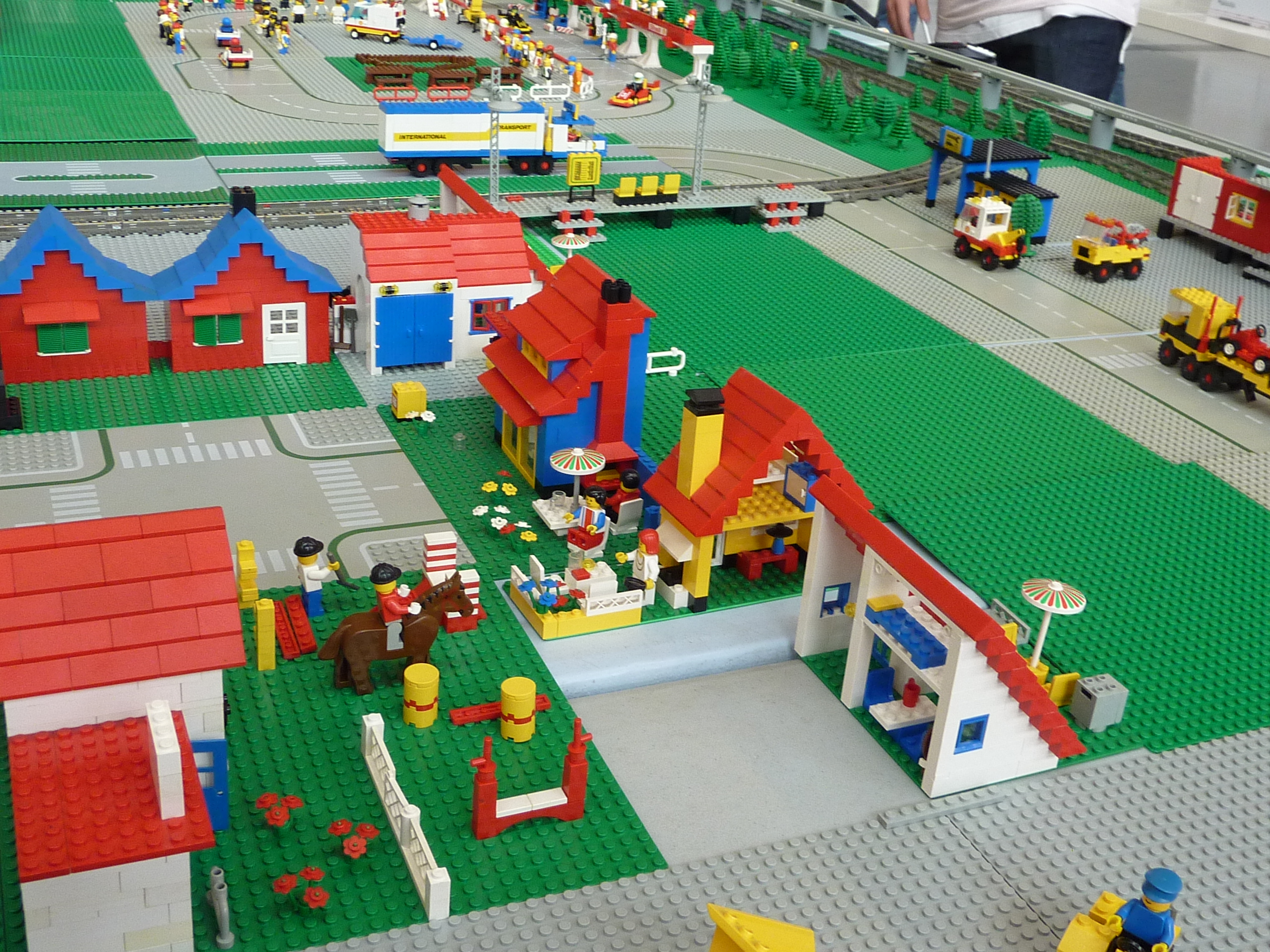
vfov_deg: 37.7
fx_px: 1394
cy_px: 476
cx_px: 635
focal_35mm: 38
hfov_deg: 49.0
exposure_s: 1/30
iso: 160
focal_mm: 4.4
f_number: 3.3
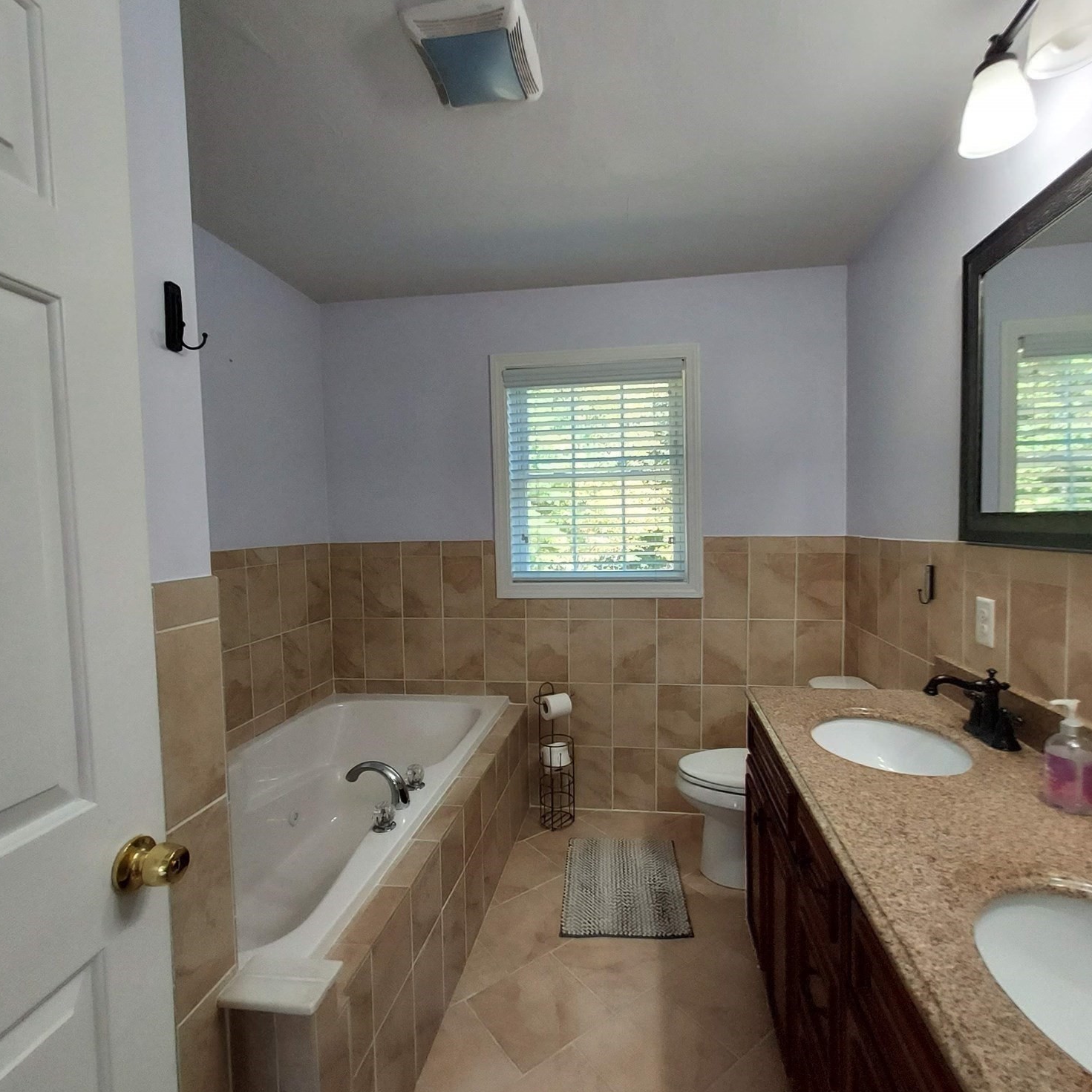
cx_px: 563
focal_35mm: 16
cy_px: 552
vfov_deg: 87.4
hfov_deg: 87.4
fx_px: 571
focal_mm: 1.42
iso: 100
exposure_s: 1/60
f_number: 2.2
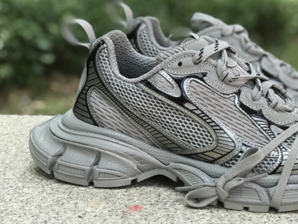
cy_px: 94
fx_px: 749
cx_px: 209
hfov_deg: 22.4
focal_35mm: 87
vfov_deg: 17.0
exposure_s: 1/100
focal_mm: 6.6
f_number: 2.8
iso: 25
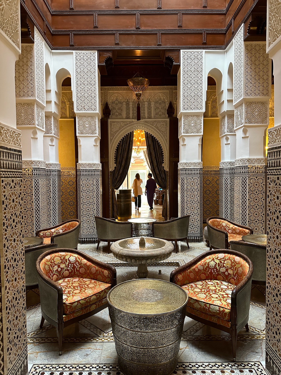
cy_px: 188
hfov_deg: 56.8
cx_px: 140
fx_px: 260
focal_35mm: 24
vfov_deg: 71.6
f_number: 1.78
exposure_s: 1/50
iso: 500
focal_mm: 6.86
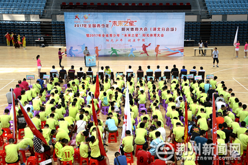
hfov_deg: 44.5
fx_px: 303
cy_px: 82
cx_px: 124
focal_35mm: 44
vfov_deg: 30.5
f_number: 4.2
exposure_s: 1/60
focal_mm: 44
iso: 560
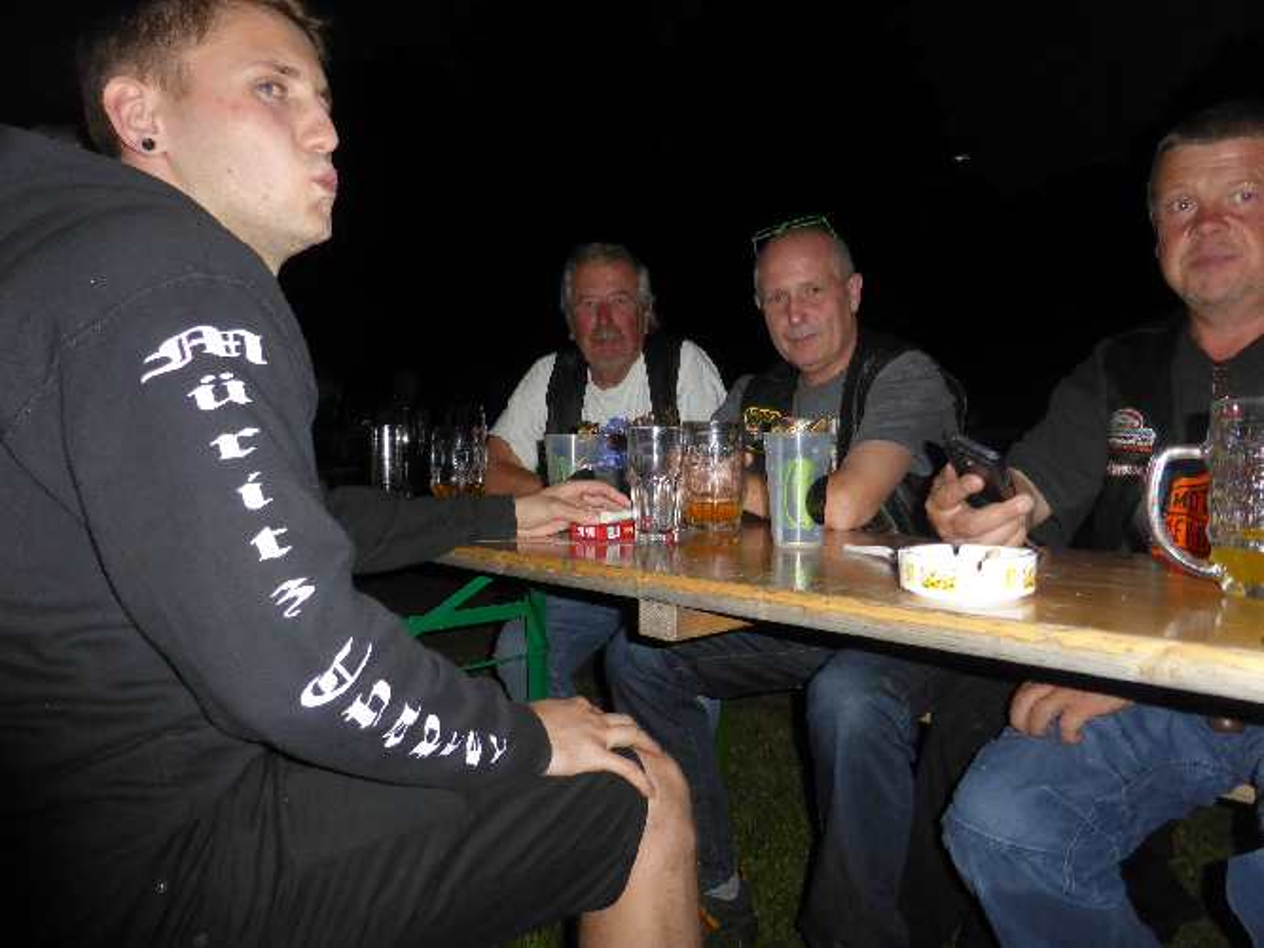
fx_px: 876
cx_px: 632
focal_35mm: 24
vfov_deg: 56.8
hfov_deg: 71.6
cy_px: 474
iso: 100
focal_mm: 4.3
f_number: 3.3
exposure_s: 1/60
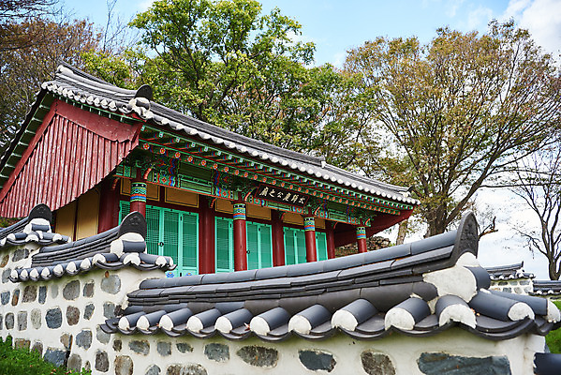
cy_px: 188
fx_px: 468
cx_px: 280
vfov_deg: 43.7
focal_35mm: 30
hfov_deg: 61.9
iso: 400
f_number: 4
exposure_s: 1/400
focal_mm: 30
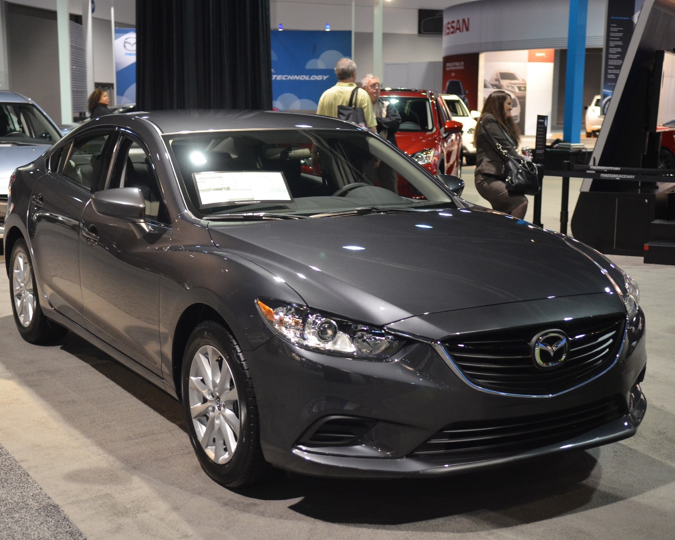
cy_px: 267
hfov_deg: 35.0
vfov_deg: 28.3
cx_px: 308
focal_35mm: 54
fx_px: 1070
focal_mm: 31
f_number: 2.8
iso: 1600
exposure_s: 1/30
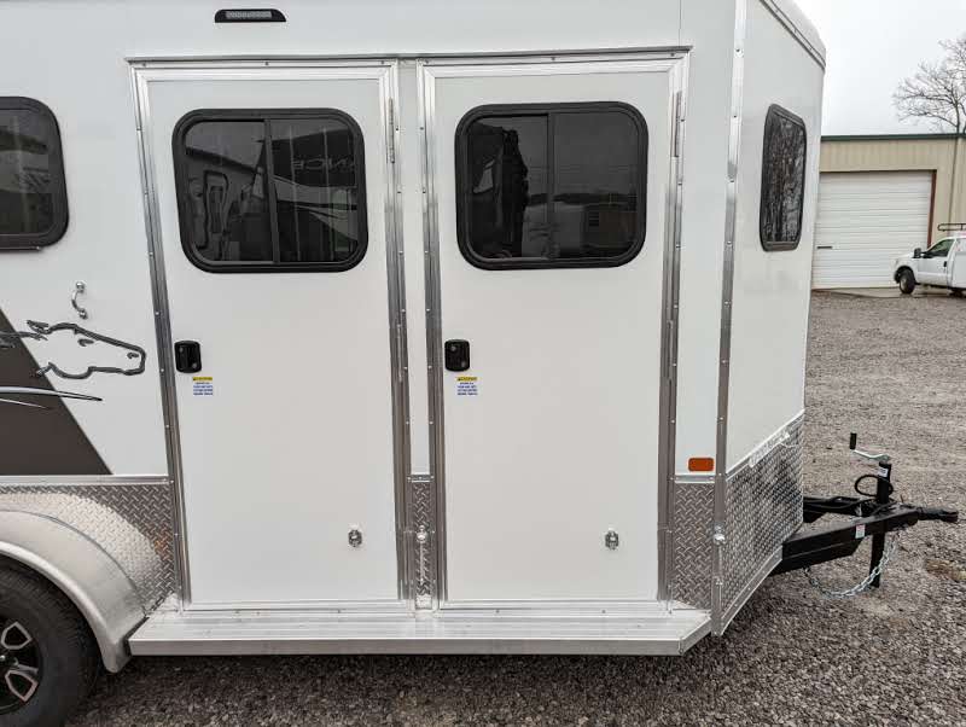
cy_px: 364
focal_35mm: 24
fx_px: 671
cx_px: 483
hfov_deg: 71.5
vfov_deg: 56.9
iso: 42
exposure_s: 1/286
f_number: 1.85
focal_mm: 6.81
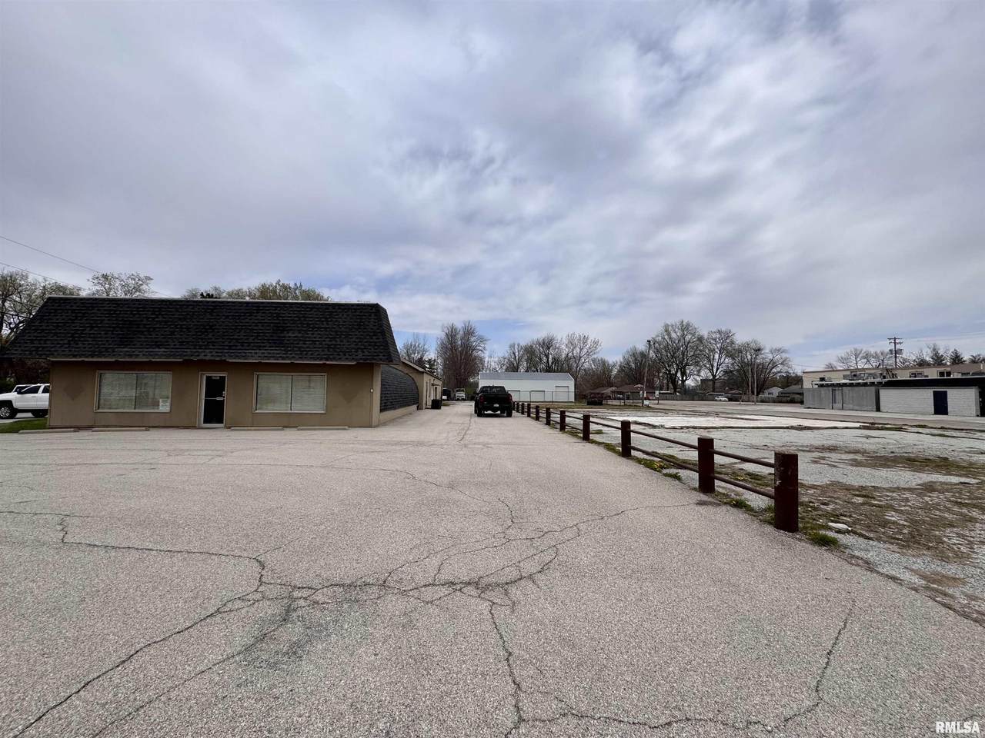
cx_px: 492
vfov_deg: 85.7
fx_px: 398
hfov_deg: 102.1
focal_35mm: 14
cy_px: 369
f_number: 2.2
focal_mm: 2.22
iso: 50
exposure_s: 1/3106
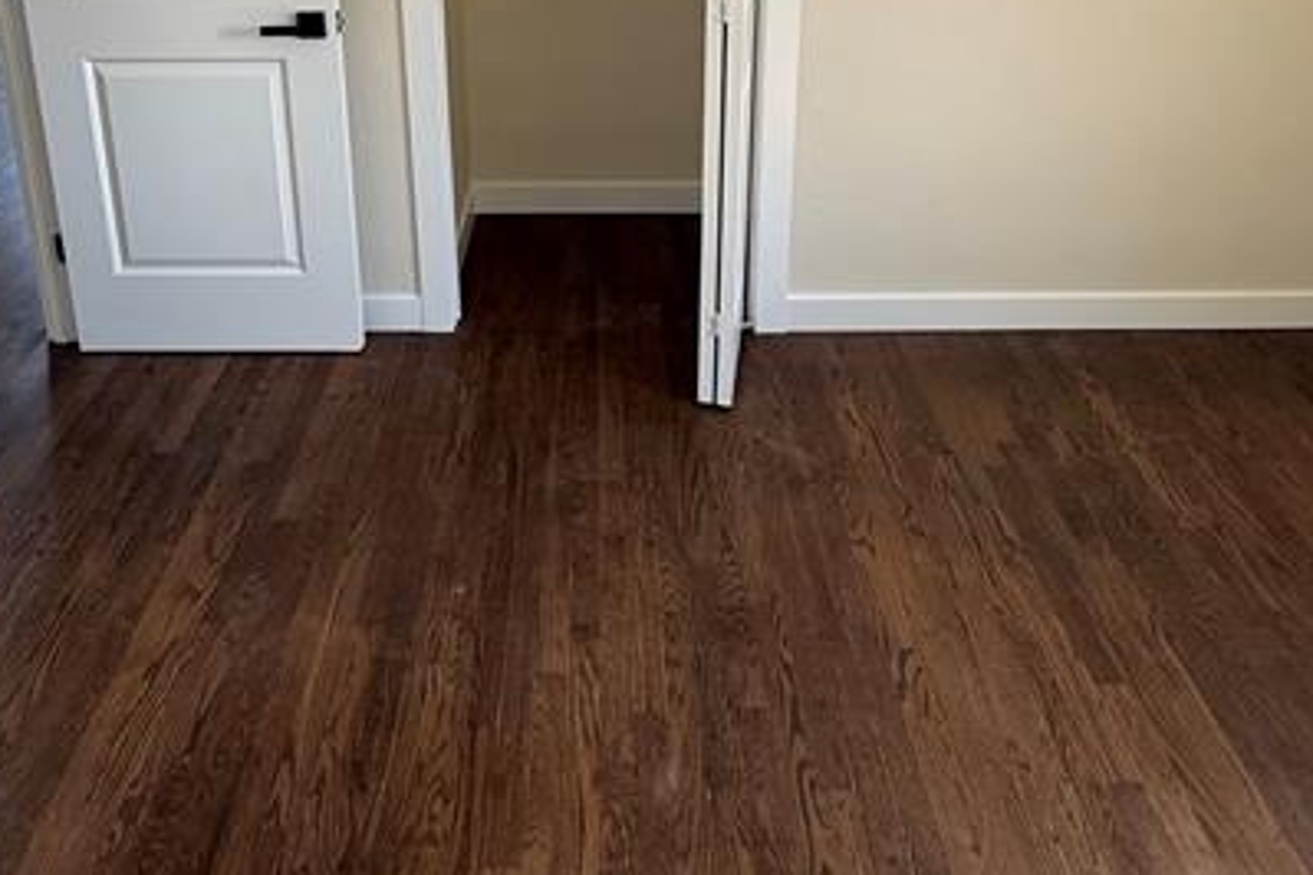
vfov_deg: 40.8
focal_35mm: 28
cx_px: 586
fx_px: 1021
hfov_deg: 65.3
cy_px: 10
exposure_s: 1/99
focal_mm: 2.22
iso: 125
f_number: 2.2
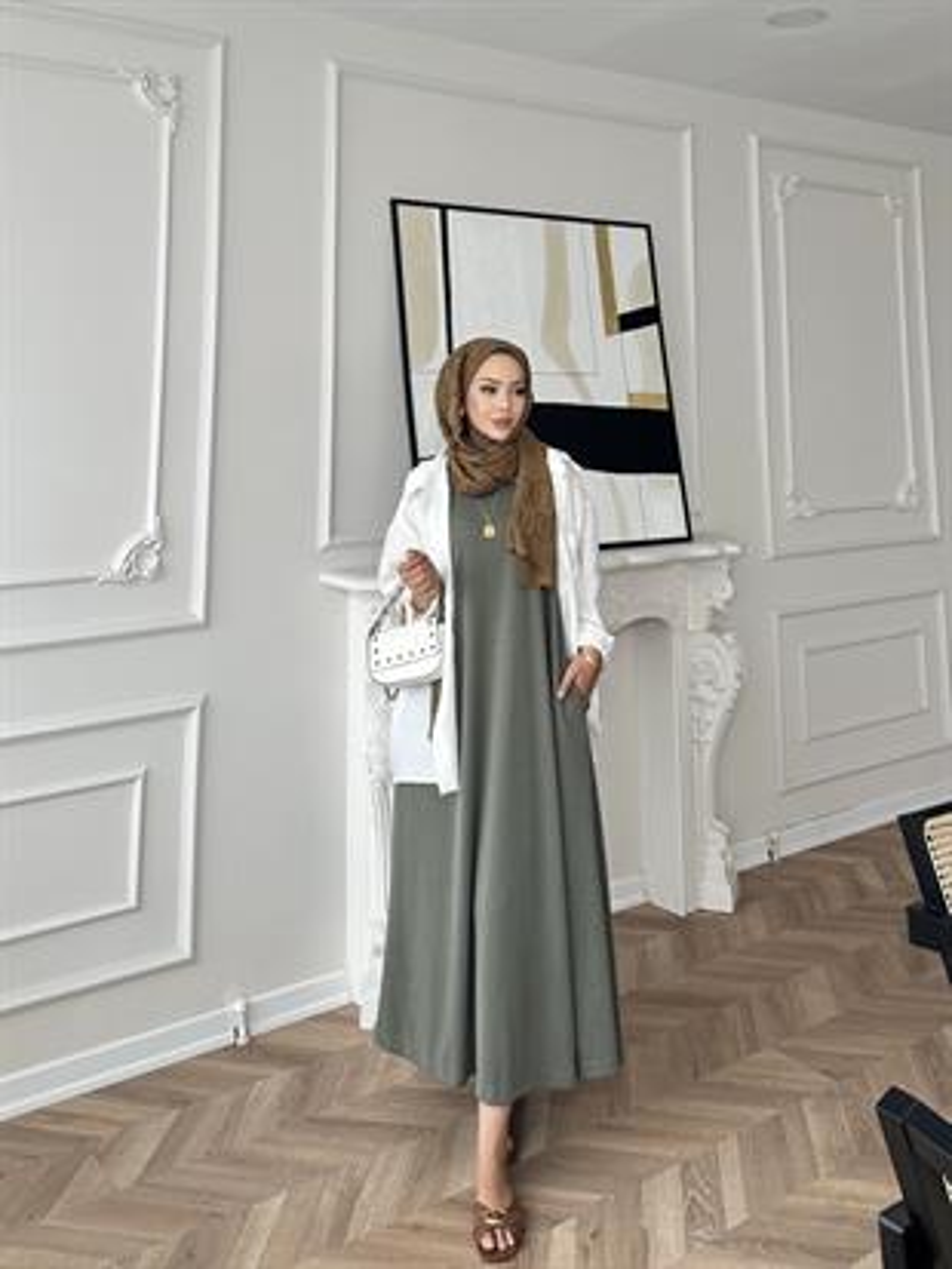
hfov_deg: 56.8
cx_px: 476
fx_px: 880
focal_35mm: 24
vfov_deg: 71.6
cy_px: 634
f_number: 1.78
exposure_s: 1/121
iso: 80
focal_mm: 6.86
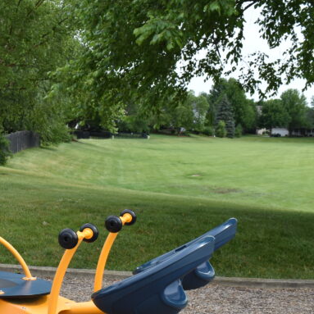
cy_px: 207
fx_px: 770
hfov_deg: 21.7
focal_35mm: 75
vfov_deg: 23.0
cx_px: -40
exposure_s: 1/320
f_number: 9
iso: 200
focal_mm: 22
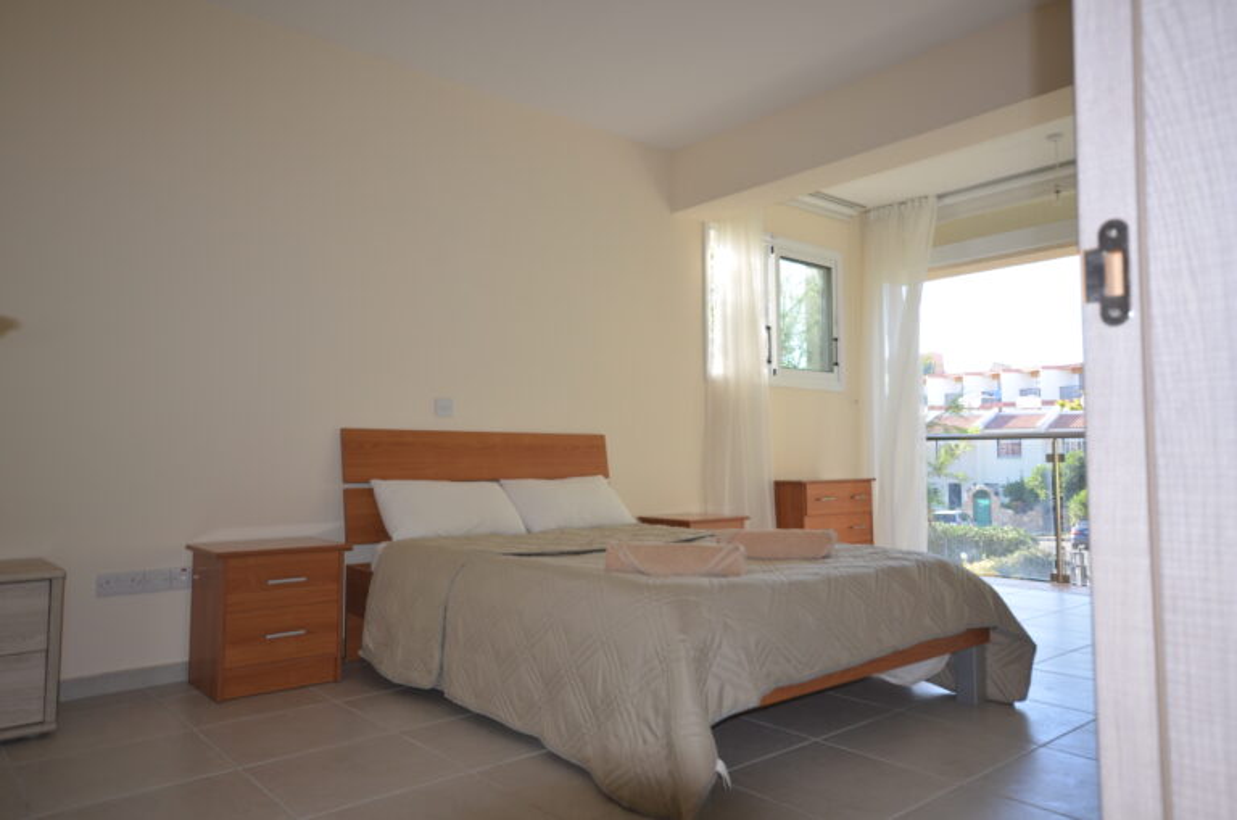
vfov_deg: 52.9
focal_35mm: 24
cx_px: 618
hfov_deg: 73.8
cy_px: 410
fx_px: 823
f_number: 5
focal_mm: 16
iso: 250
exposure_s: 1/125
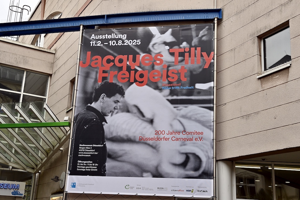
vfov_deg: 29.9
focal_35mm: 45
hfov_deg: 43.6
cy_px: 100
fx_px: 375
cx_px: 150
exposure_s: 1/100
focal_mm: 45
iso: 180
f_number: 5
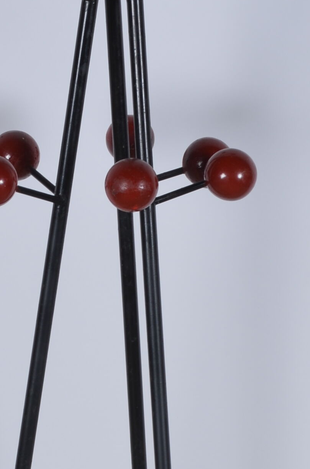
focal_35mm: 227
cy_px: 530
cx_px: 64
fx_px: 2944
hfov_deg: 6.0
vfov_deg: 9.0
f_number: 11
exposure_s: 1/125
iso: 100
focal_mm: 50
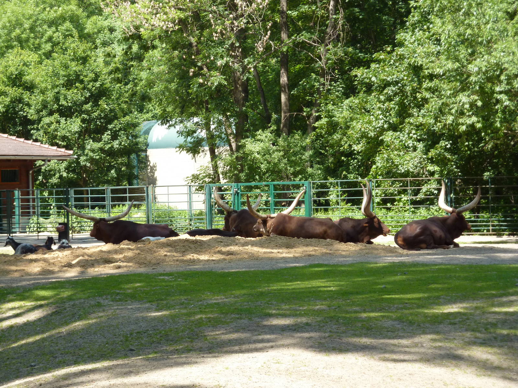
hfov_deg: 16.6
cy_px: 194
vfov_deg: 12.5
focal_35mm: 119
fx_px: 1781
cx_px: 259
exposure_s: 1/250
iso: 160
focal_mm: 19.5
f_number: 4.4
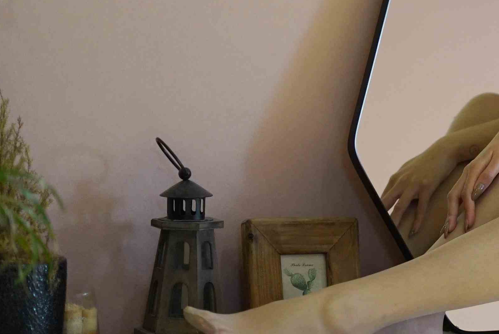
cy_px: 66
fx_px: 1845
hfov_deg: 14.8
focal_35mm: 133
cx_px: 627
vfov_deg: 10.3
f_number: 2
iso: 1250
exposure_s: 1/200
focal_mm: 50
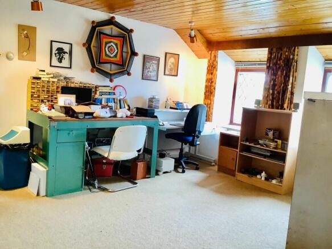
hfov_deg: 58.4
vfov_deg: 45.4
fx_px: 297
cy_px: 124
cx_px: 166
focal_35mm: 31
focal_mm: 3.3
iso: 250
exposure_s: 1/50
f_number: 2.4
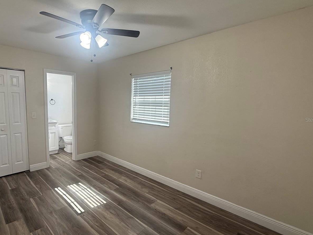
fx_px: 172
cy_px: 120
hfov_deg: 83.1
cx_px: 118
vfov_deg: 68.7
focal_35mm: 19
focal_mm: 2.22
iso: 64
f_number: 2.2
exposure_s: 1/120
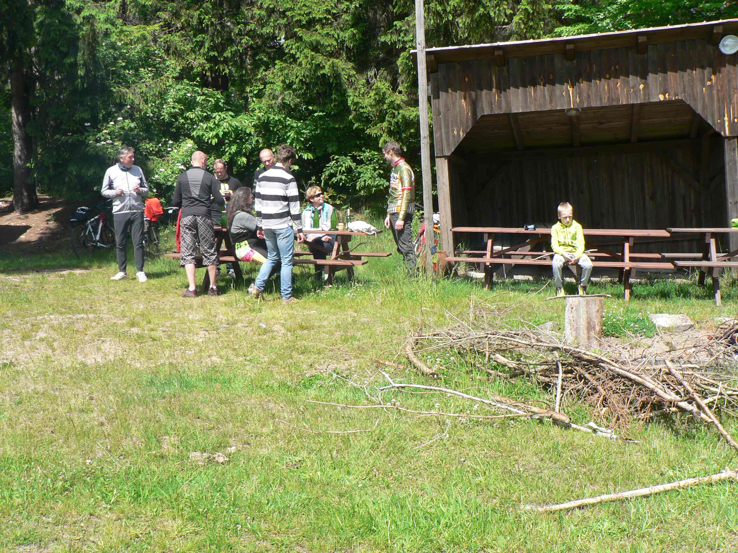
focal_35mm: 42
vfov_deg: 34.3
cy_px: 276
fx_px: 895
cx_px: 369
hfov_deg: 44.8
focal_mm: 6.9
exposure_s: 1/320
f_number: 4
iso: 80
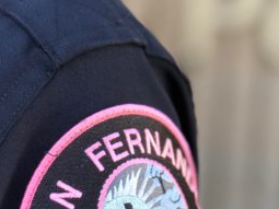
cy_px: 176
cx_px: 72
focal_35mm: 134
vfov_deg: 11.0
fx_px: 1080
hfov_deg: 14.7
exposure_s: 1/60
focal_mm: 6.6
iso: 32
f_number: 2.8
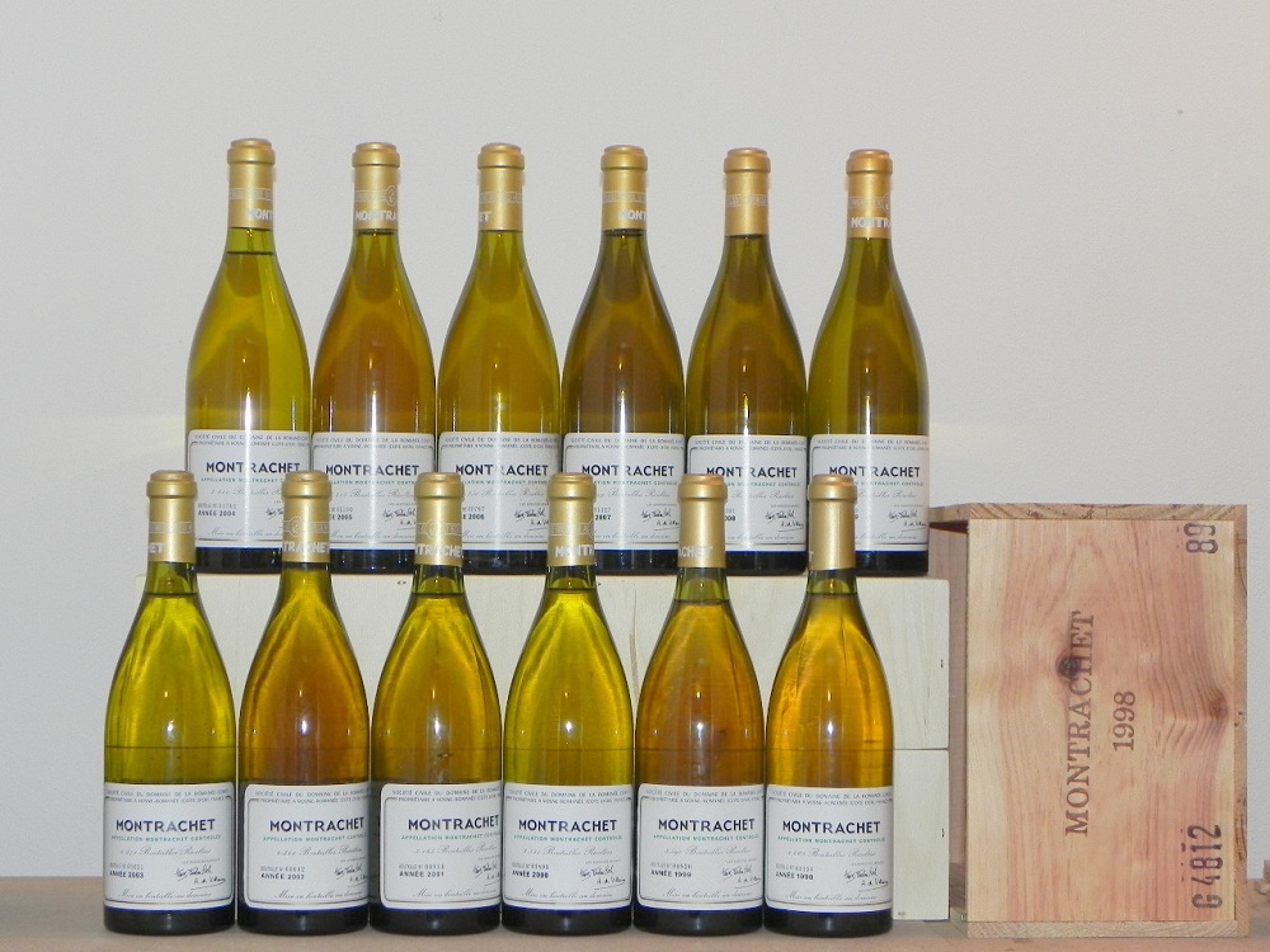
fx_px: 2752
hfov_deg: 26.0
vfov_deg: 19.6
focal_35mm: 75
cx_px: 635
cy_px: 476
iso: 200
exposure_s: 1/30
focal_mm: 13.4
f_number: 4
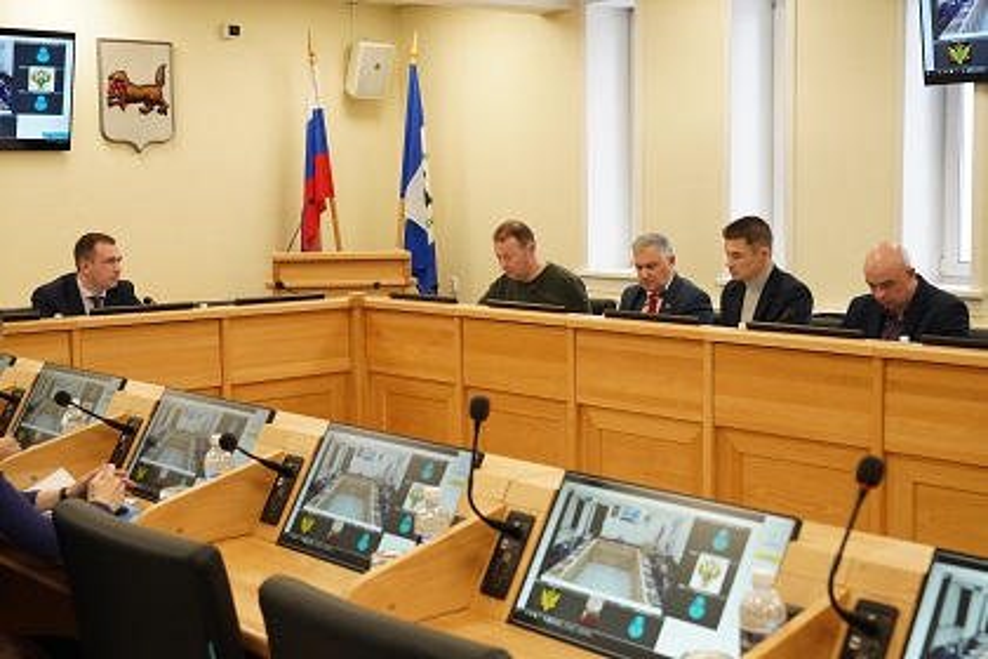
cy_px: 330
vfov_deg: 28.1
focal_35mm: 48
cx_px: 494
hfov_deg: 41.1
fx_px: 1317
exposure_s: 1/160
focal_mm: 48
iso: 3200
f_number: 5.6
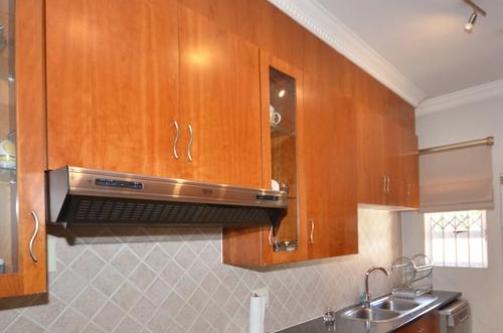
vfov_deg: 52.0
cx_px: 298
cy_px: 220
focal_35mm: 24
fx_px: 335
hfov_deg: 73.2
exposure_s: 1/60
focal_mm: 10
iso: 800
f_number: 4
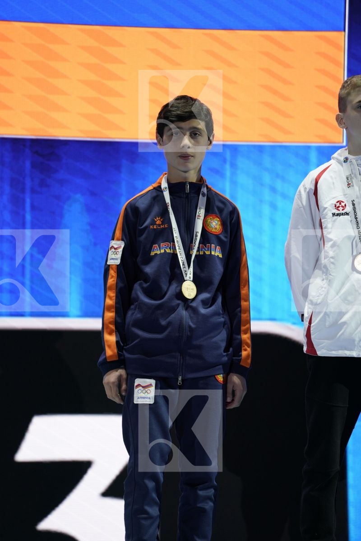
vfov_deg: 10.3
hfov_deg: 6.9
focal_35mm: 200
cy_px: 270
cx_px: 180
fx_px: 3008
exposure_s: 1/250
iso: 320
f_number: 2.8
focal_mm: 200
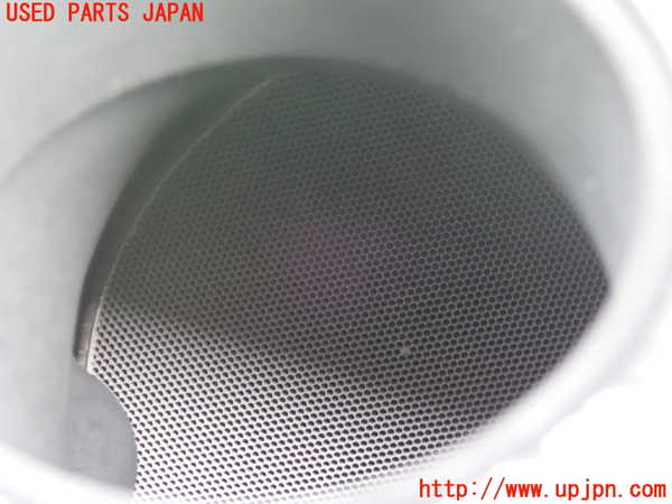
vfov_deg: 19.1
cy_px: 252
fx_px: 1495
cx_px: 336
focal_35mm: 77
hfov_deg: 25.3
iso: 1600
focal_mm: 13.65
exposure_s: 1/15
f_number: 4.1
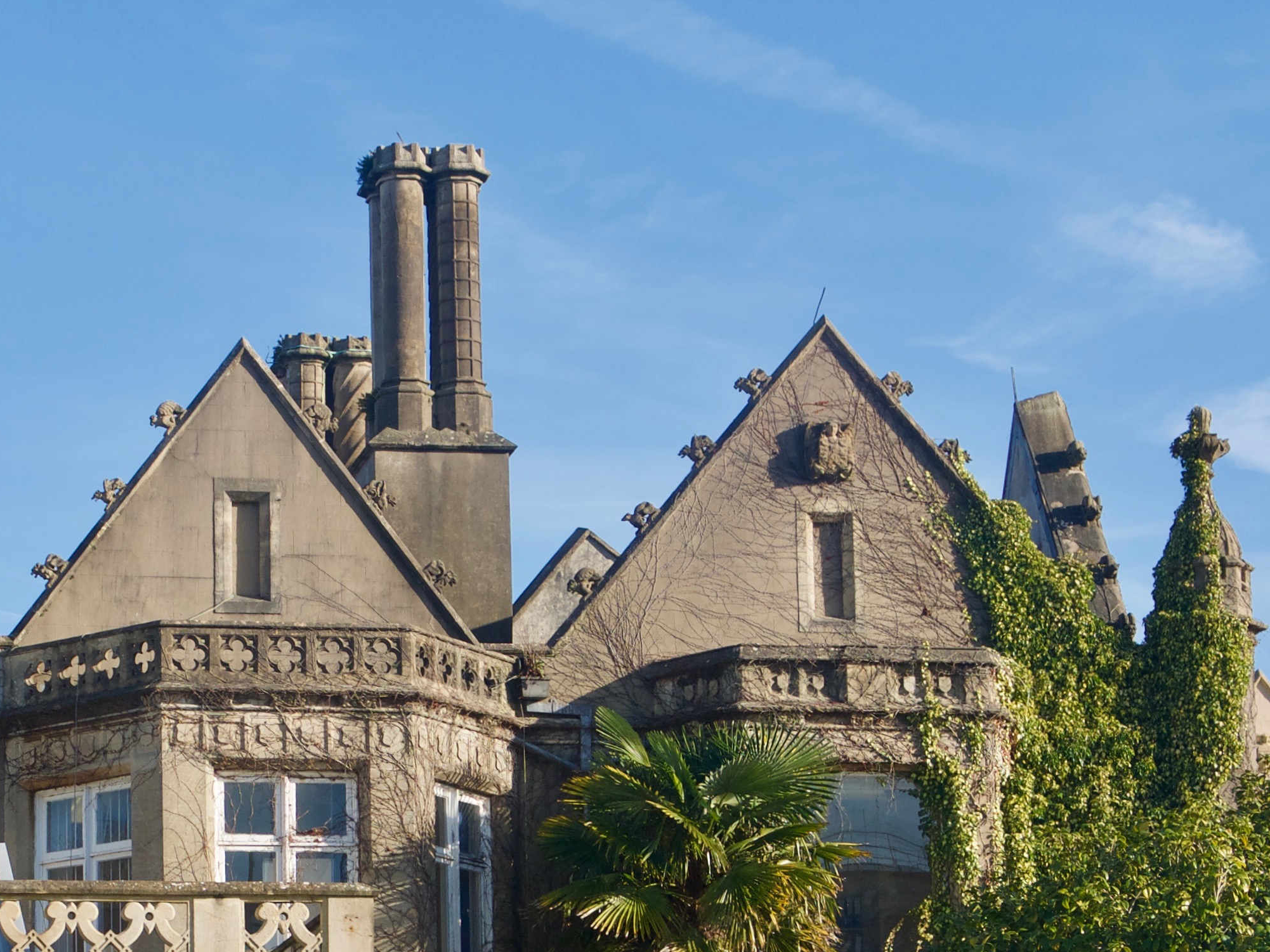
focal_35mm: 123
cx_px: 272
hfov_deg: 15.9
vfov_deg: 12.0
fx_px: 4512
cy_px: 877
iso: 160
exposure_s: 1/320
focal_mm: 31
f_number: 8
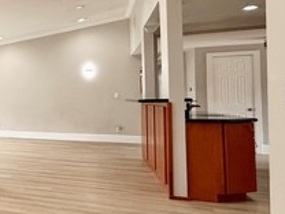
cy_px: 91
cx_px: -125
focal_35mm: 43
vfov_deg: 33.5
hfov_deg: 29.8
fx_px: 354
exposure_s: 1/120
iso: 80
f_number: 2.2
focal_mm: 2.22
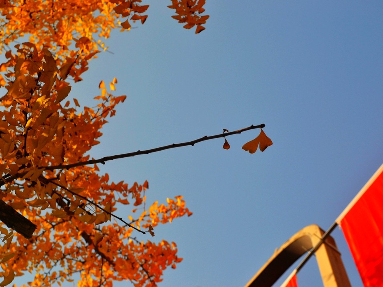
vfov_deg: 16.5
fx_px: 991
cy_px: 144
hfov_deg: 21.9
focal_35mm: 90
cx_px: 191
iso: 100
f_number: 8
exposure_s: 1/250
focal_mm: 55
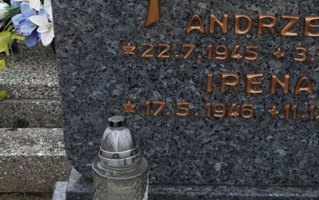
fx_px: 974
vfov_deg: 11.7
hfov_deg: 18.5
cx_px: 236
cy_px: 47
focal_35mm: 112
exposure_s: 1/250
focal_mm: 8.5
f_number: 3.2
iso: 100
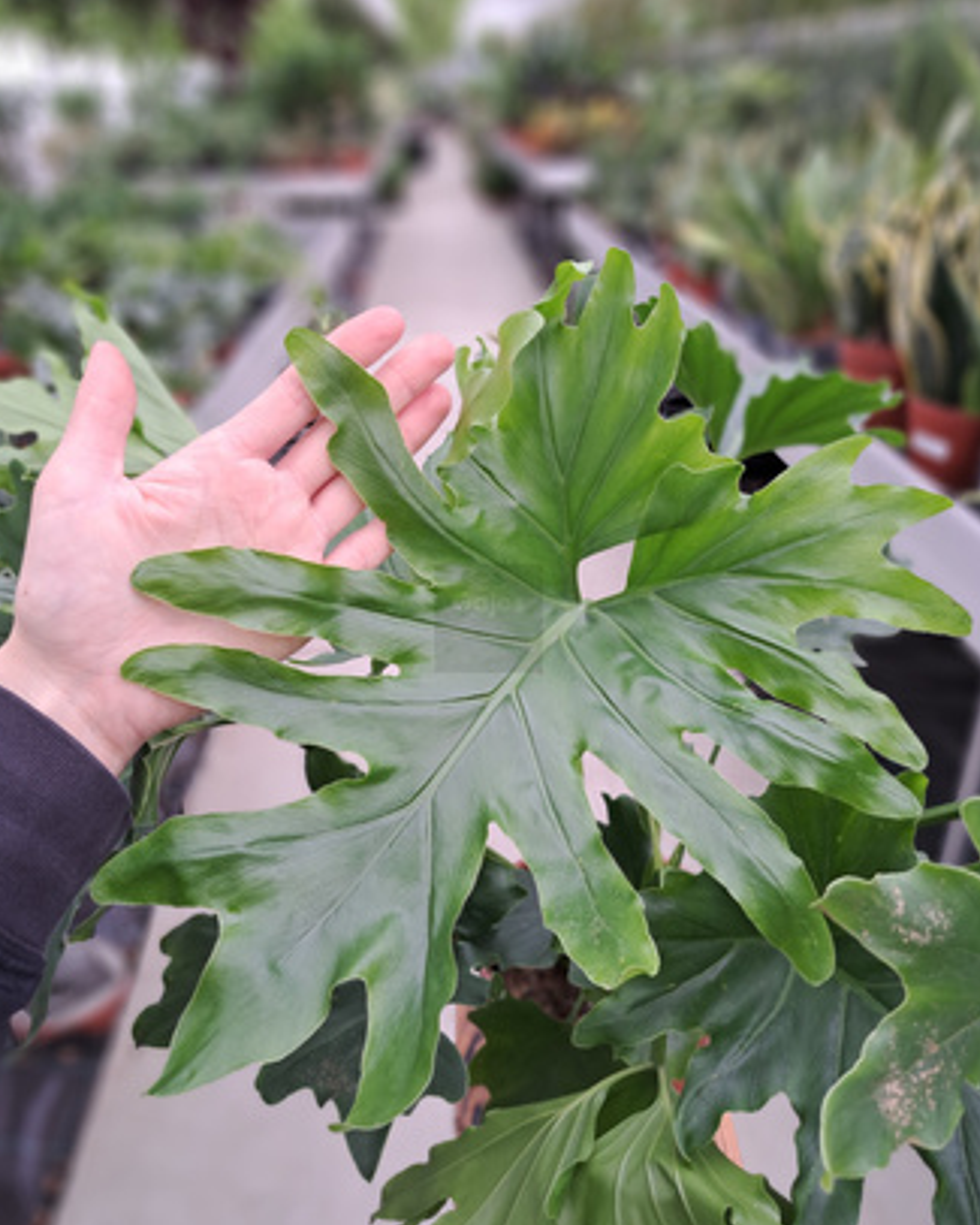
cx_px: 488
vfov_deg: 66.0
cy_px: 619
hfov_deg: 54.9
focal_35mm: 26
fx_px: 942
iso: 50
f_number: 1.8
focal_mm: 5.23
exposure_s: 1/50
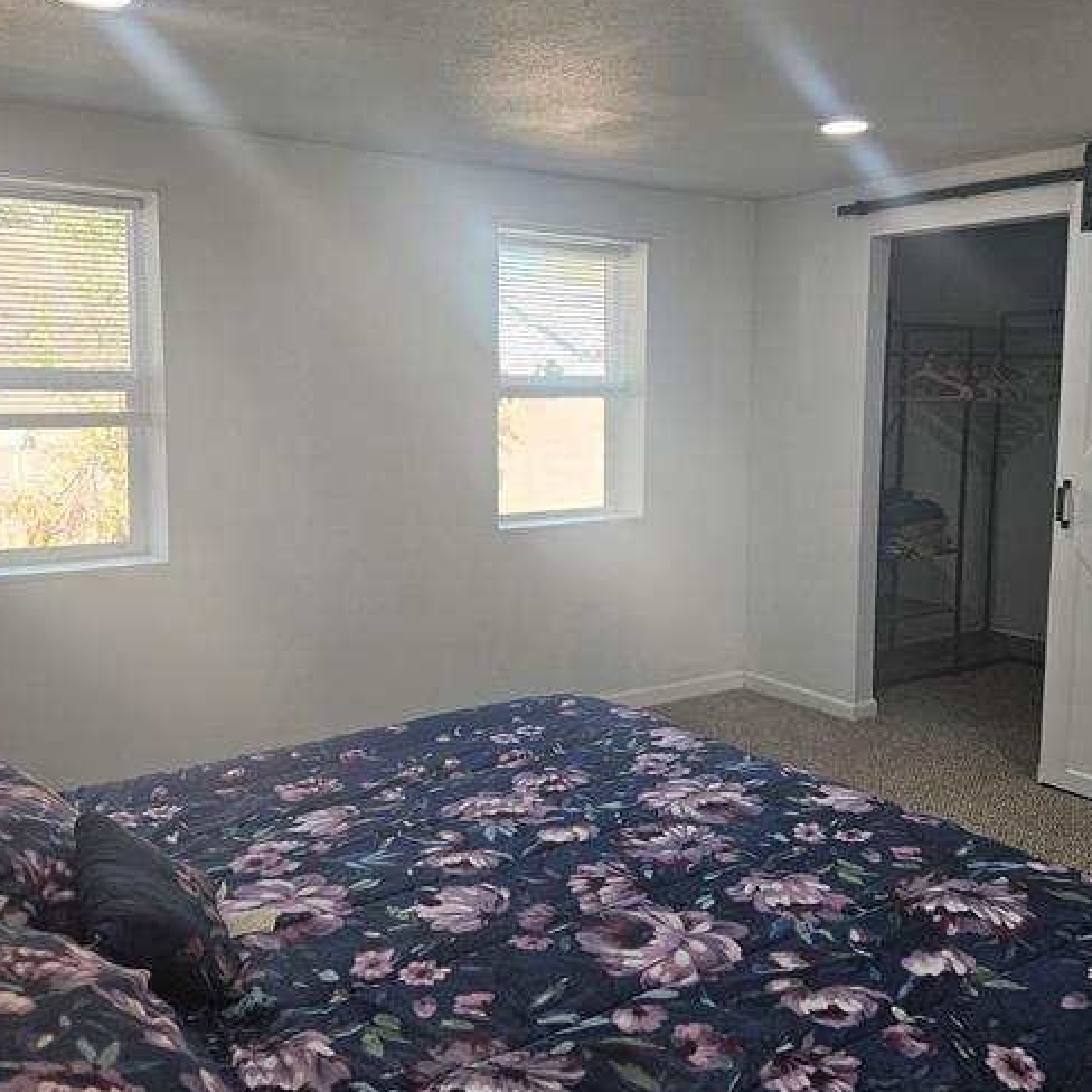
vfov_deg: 51.0
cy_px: 490
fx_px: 1142
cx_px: 545
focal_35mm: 32
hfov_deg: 51.1
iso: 80
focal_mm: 5.4
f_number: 1.8
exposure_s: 1/120
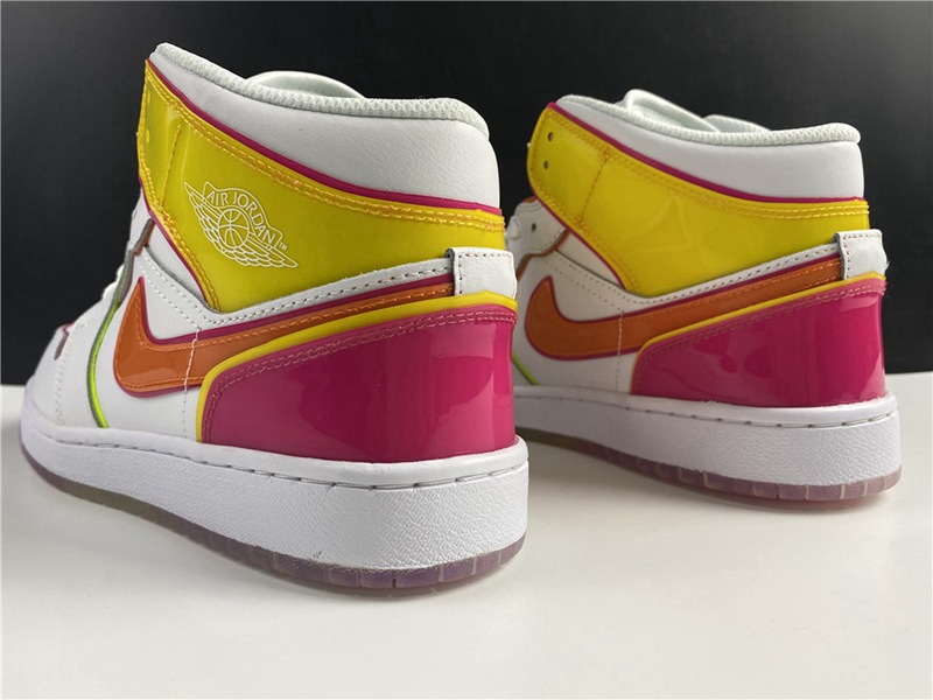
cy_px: 350
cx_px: 466
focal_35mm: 26
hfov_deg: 67.3
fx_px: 701
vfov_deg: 53.1
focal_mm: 4.25
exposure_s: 1/100
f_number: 1.8
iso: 64
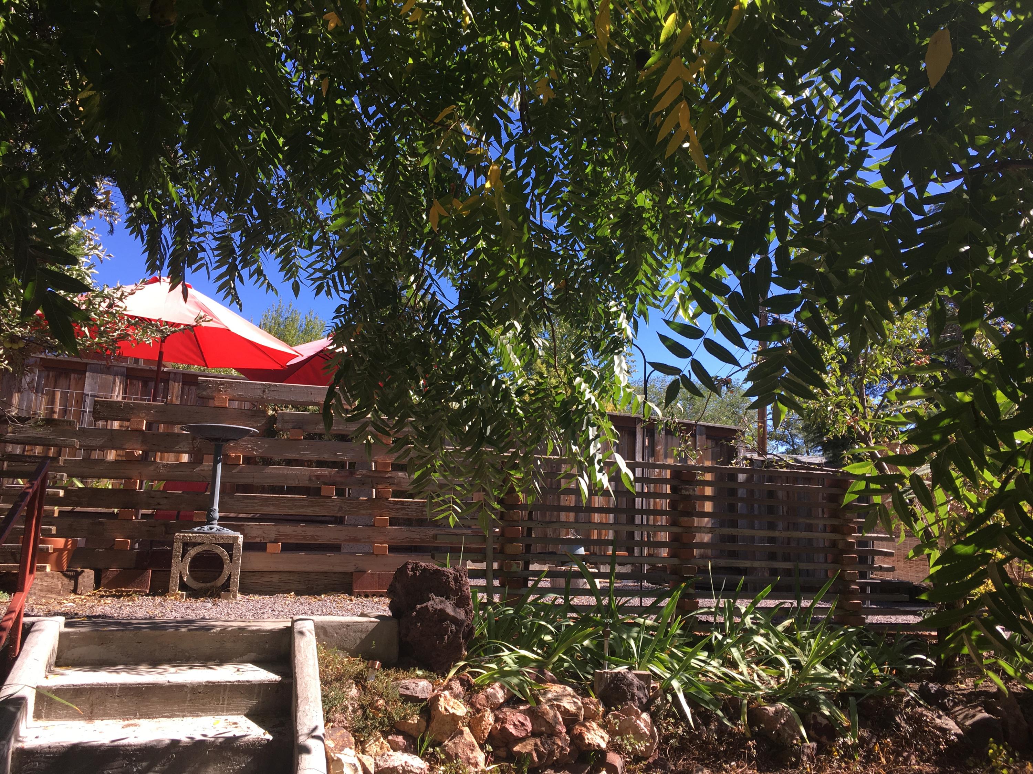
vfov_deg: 48.2
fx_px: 865
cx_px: 516
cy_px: 387
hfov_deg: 61.7
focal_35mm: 29
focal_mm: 4.15
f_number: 2.2
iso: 25
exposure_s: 1/509
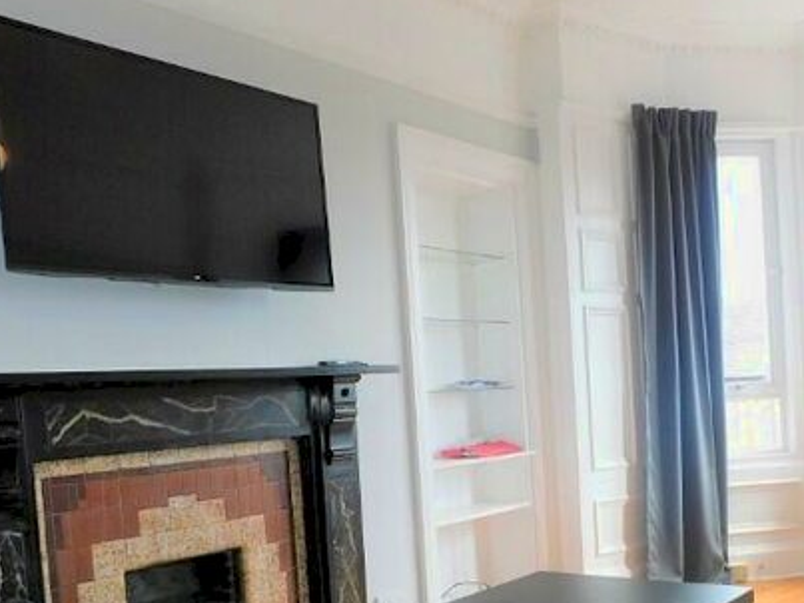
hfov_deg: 46.3
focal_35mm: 40
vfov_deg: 35.3
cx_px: 515
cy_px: 438
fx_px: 929
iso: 125
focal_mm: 4
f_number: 3
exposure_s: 1/100
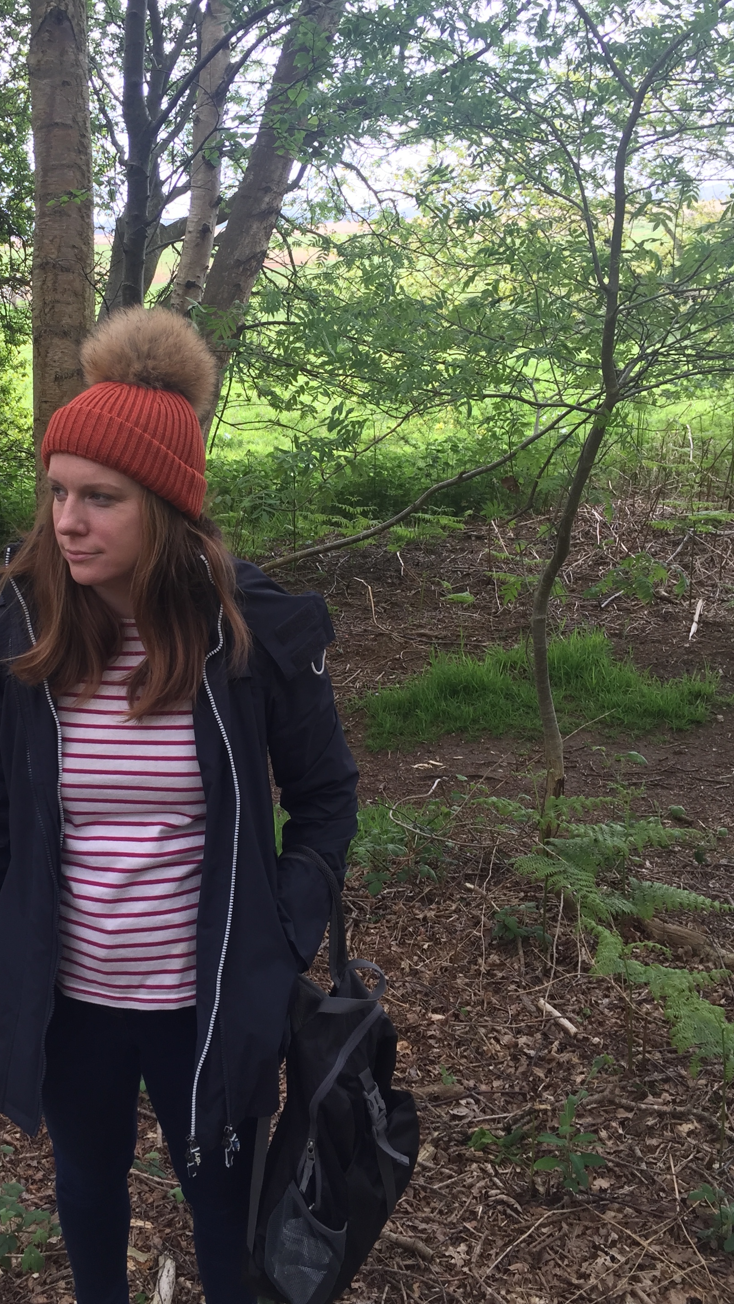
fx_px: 1246
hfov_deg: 32.2
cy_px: 590
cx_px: 185
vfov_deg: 55.2
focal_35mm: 36
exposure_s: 1/126
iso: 32
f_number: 2.2
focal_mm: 4.15
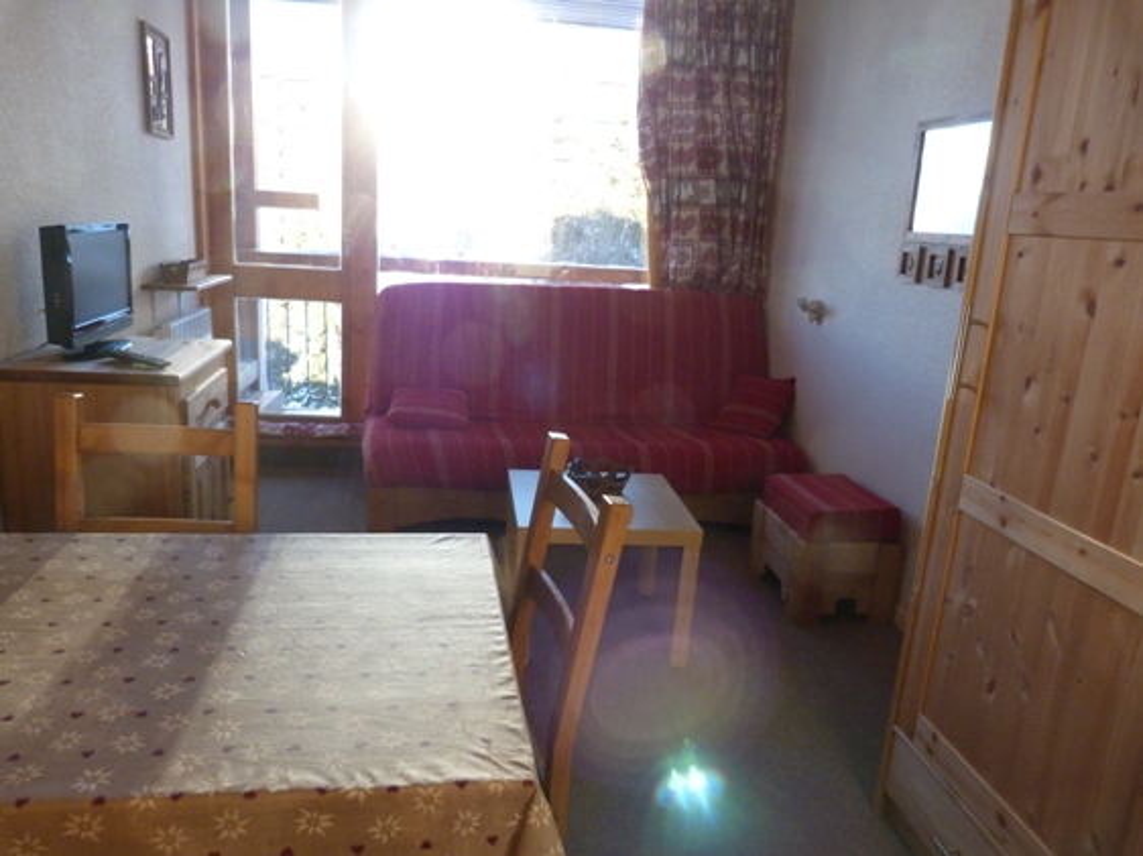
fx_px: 825
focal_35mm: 25
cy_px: 428
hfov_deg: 69.4
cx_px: 572
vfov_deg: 54.8
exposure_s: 1/125
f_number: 2.8
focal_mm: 4.5
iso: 320
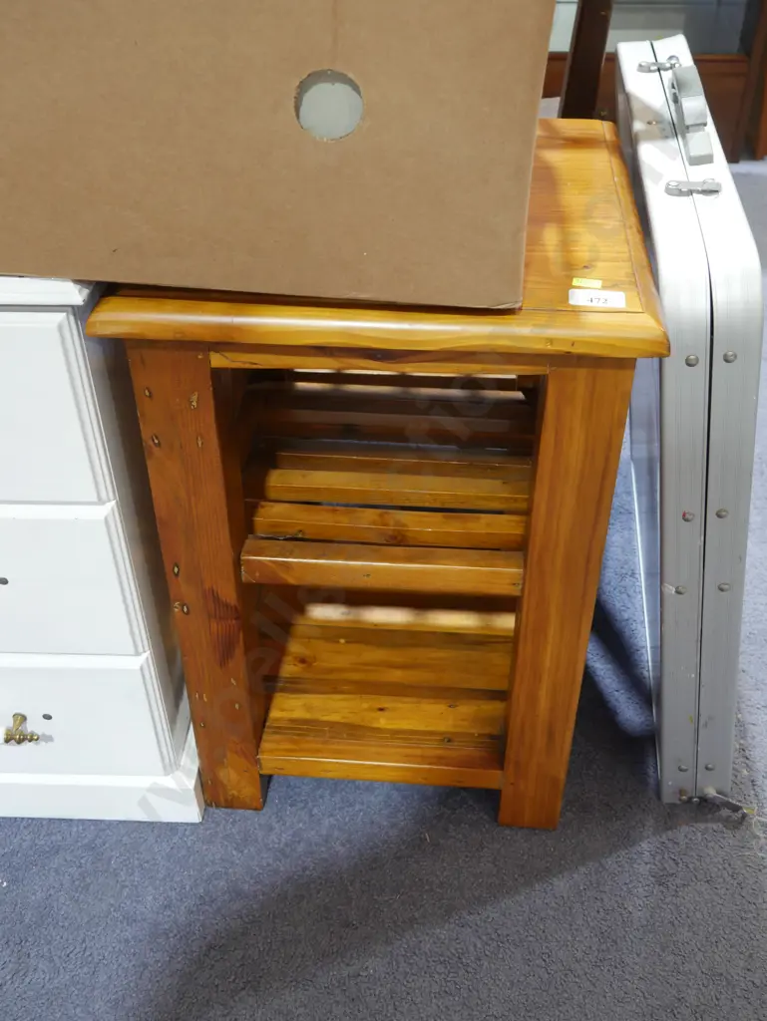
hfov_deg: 39.7
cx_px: 384
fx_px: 1063
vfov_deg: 51.3
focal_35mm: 36
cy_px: 510
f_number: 4
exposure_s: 1/60
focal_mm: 18
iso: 800
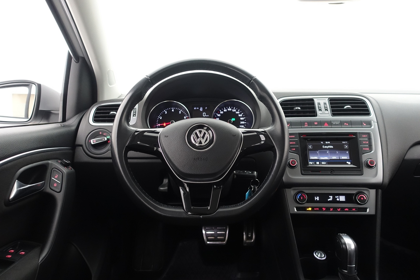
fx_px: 280
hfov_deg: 73.7
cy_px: 140
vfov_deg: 53.1
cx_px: 210
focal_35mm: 24
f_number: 2.5
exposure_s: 1/30
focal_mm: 8.8
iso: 1000
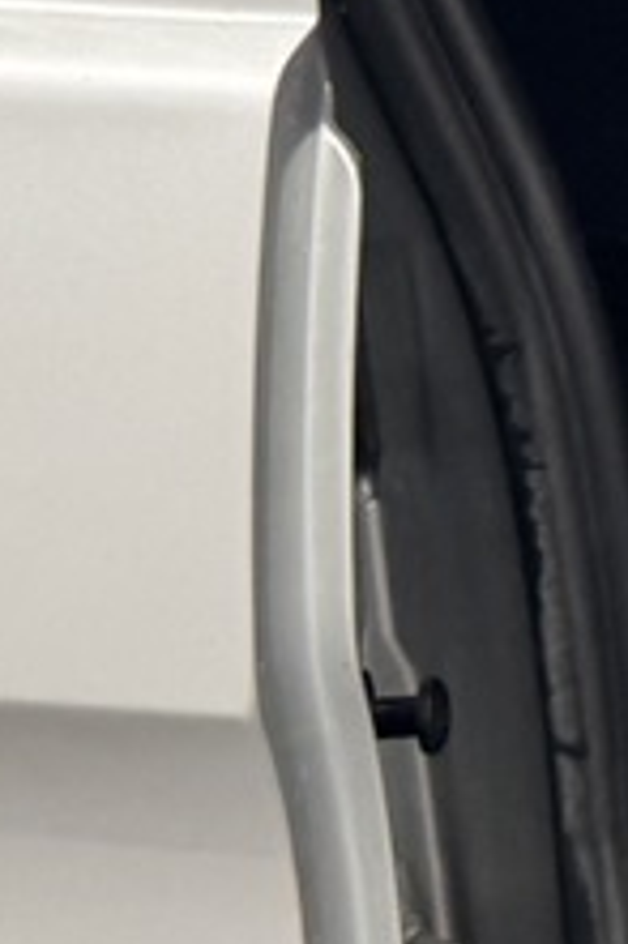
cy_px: -209
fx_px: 4272
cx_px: 2431
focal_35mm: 163
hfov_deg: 6.8
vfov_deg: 12.3
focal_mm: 6.76
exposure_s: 1/100
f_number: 1.78
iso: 125
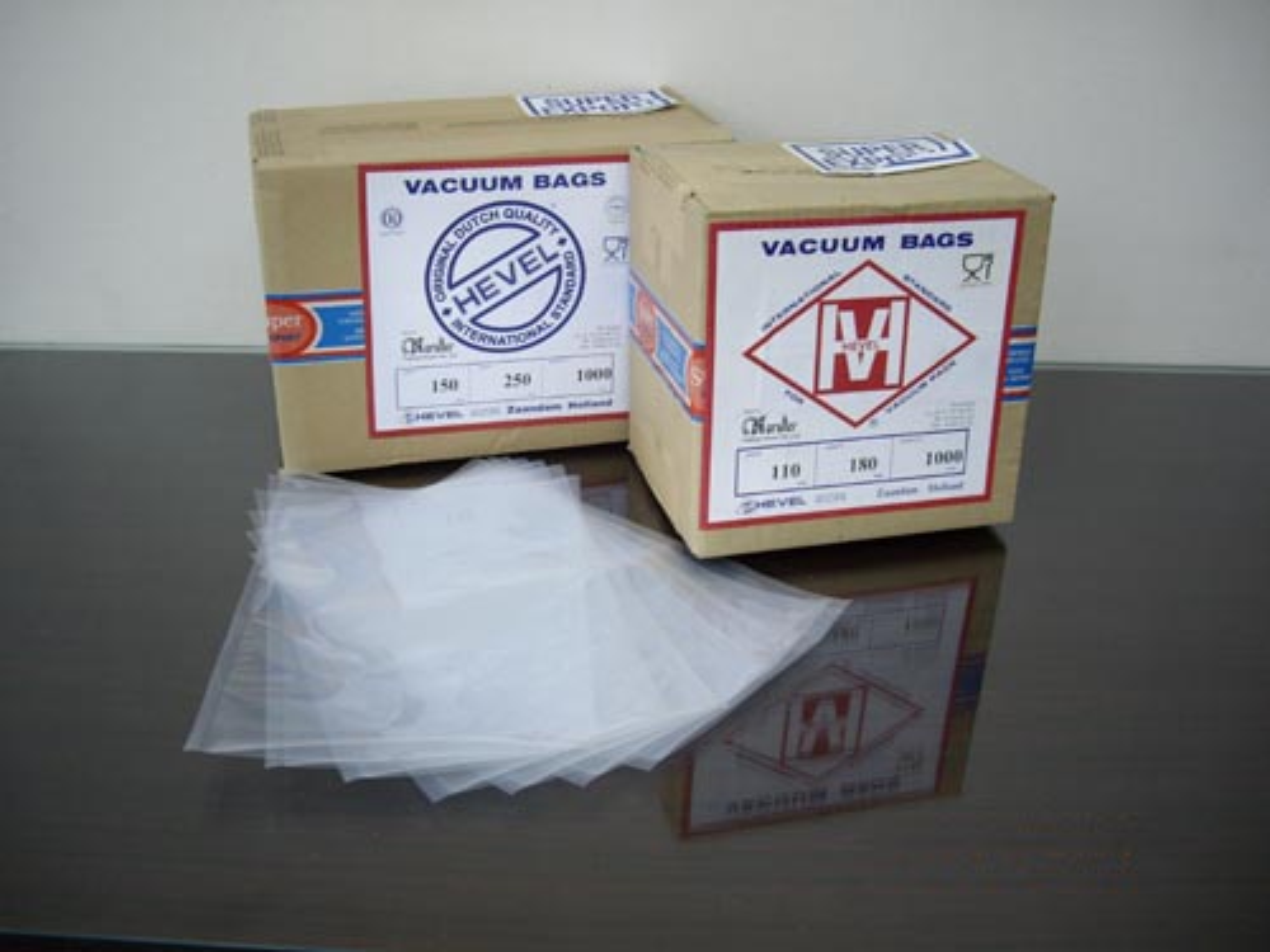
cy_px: 476
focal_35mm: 38
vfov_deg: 37.7
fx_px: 1394
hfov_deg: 49.0
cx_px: 635
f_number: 2.8
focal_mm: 7.9
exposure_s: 1/60
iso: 200
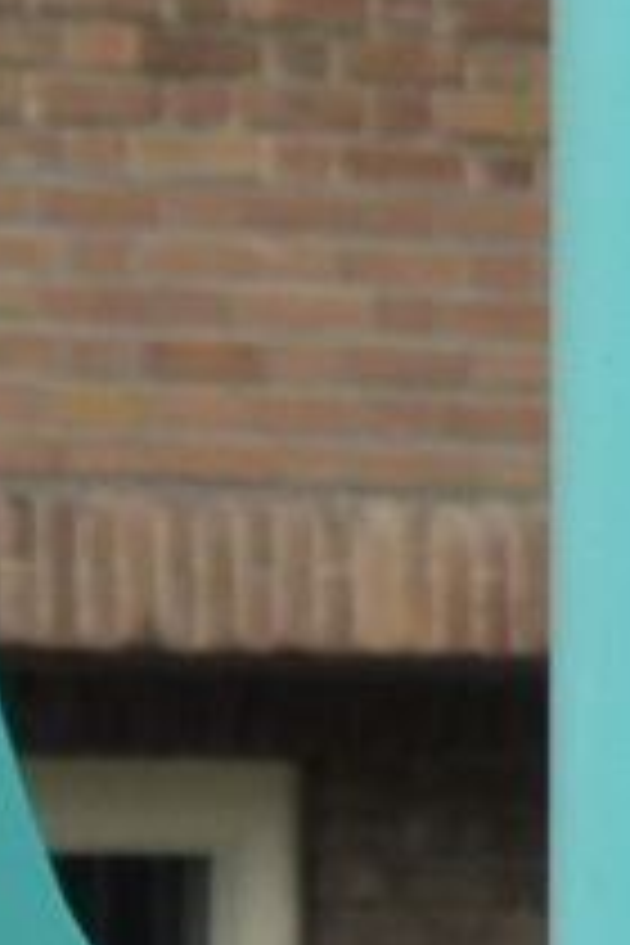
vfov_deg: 1.4
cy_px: 122
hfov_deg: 0.9
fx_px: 38374
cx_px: 2016
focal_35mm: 1462
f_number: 6.3
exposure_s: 1/100
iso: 125
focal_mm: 51.5
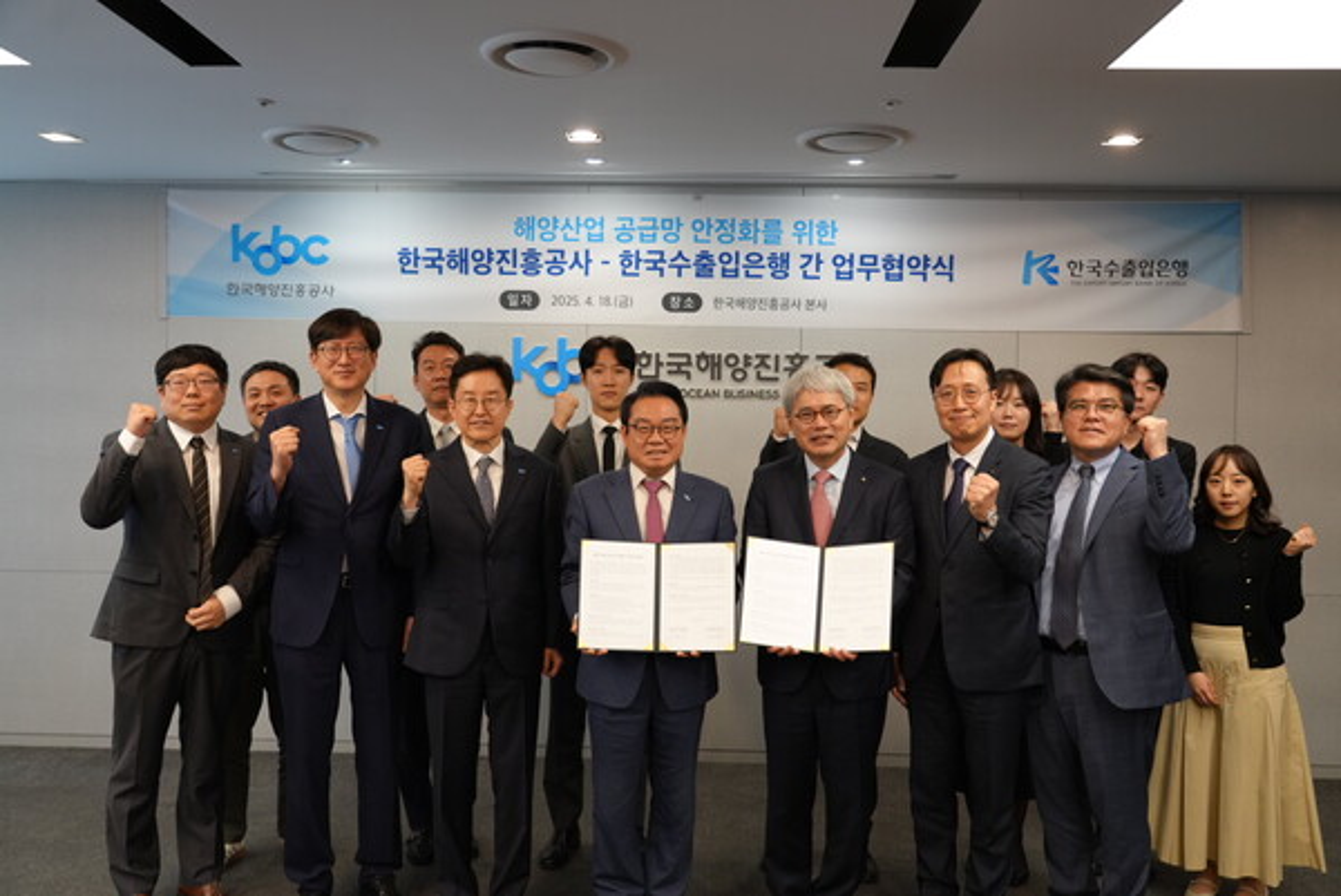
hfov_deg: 60.2
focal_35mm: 31
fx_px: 1156
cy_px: 448
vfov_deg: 42.4
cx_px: 670
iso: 1000
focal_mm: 31
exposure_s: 1/160
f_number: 4
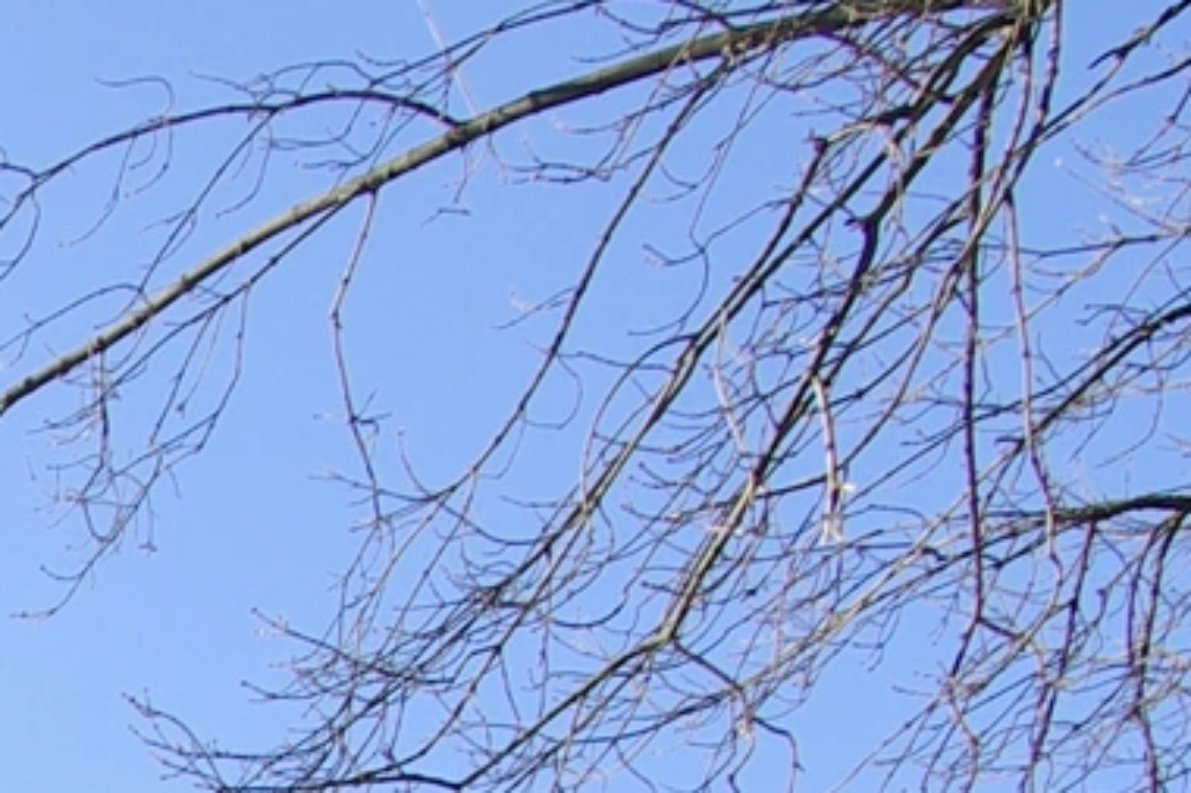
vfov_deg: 15.0
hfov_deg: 18.2
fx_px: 2745
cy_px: 1273
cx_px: -1075
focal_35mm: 83
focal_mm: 14
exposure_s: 1/45
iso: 100
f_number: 9.5
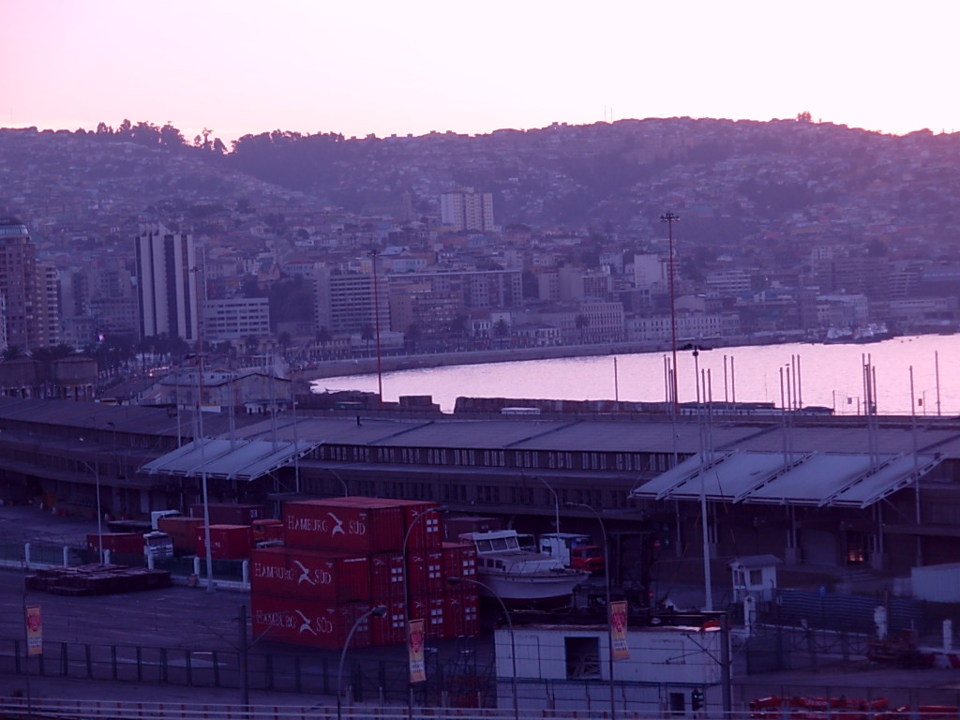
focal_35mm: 122
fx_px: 3383
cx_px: 480
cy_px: 360
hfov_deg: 16.1
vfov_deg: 12.1
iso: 50
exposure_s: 1/85.4
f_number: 4.3
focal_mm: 20.2
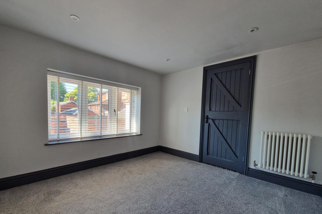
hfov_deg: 104.2
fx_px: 125
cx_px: 158
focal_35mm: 14
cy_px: 121
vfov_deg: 80.8
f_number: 2.2
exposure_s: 1/100
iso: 100
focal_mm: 2.2
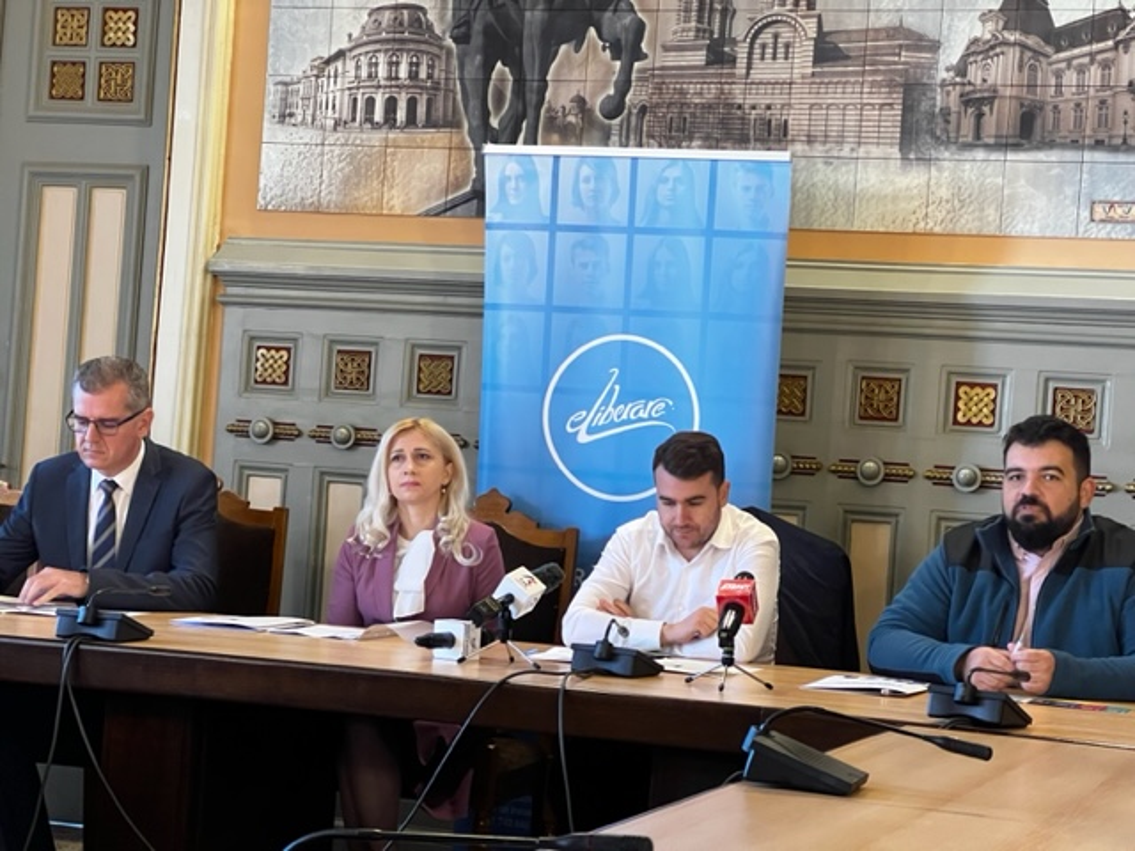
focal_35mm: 77
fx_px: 2525
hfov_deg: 25.3
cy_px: 426
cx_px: 568
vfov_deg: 19.1
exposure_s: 1/34
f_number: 2.8
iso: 640
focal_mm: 9
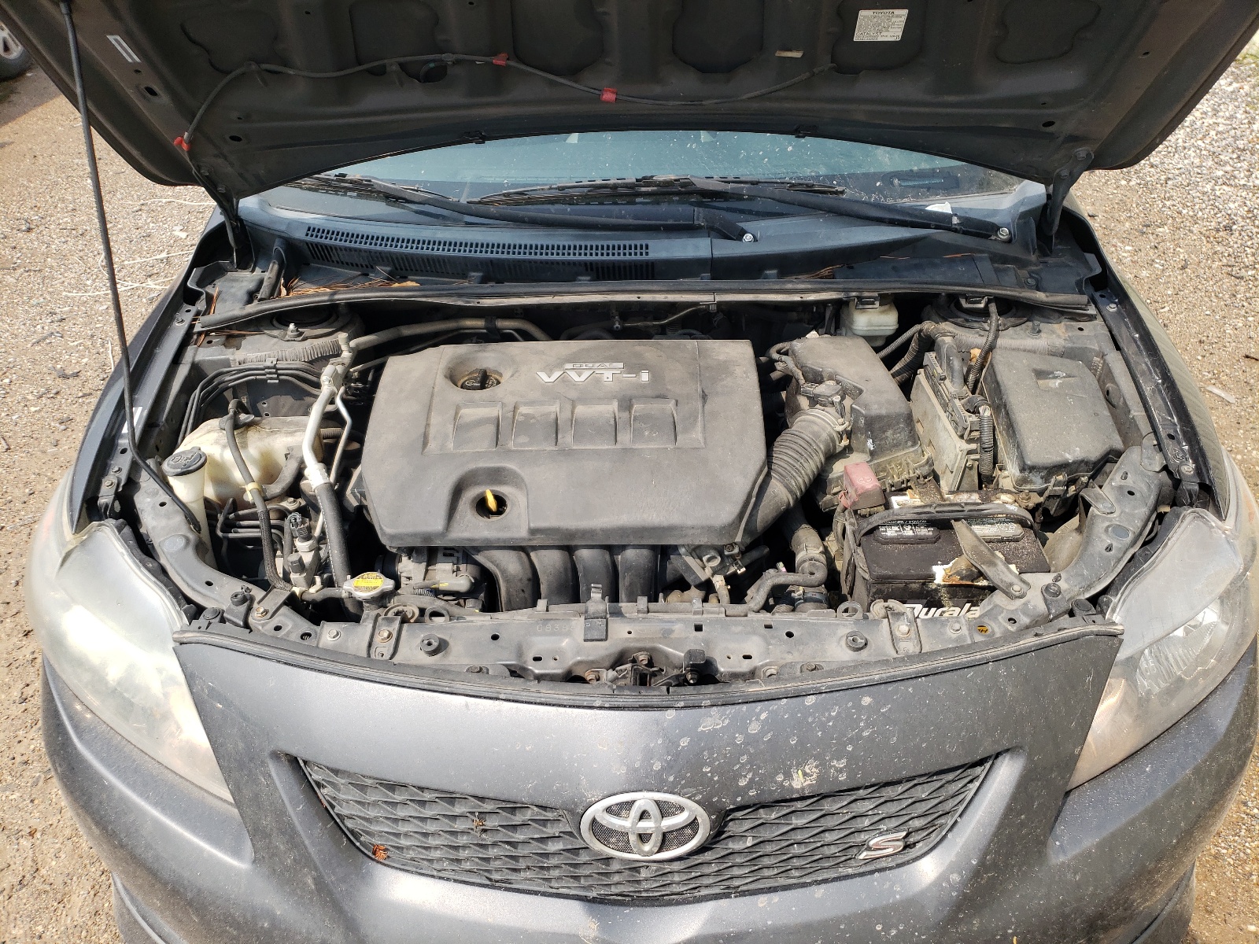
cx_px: 630
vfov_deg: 53.1
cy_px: 472
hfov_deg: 67.3
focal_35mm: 26
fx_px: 946
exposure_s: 1/1667
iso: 50
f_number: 1.5
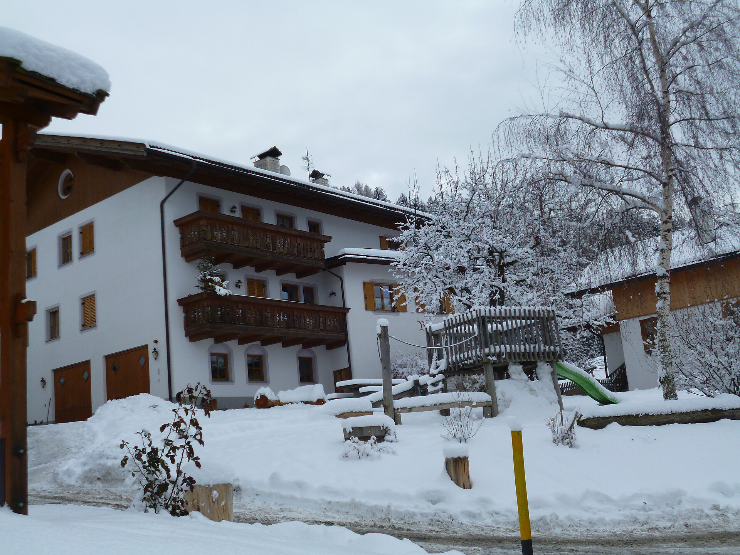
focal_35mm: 38
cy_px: 278
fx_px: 812
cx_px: 370
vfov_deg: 37.7
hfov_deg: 49.0
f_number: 3.2
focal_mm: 6.8
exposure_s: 1/800
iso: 100
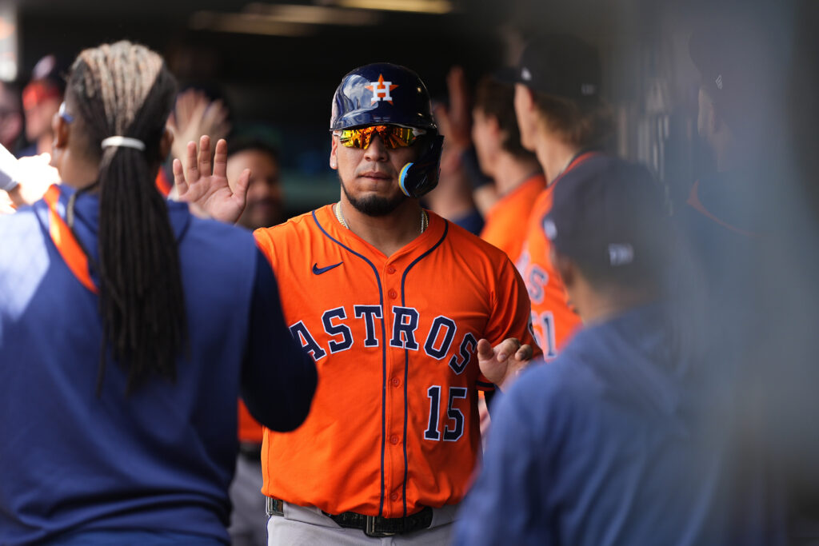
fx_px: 6825
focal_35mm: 300
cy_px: 273
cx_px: 410
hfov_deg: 6.9
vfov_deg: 4.6
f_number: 2.8
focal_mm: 300
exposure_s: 1/500
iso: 320
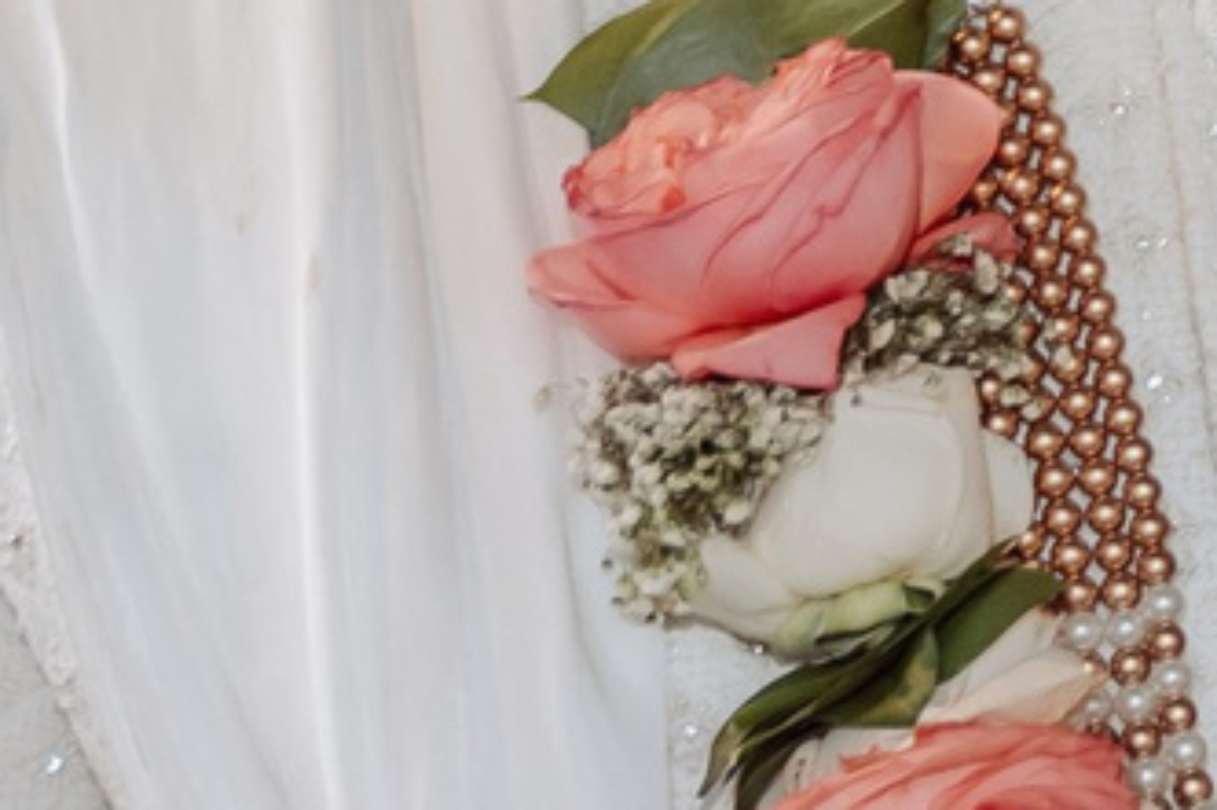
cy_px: -431
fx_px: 11724
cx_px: 3963
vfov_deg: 3.9
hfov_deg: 5.5
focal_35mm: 347
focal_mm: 45
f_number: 2.8
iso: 250
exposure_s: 1/250
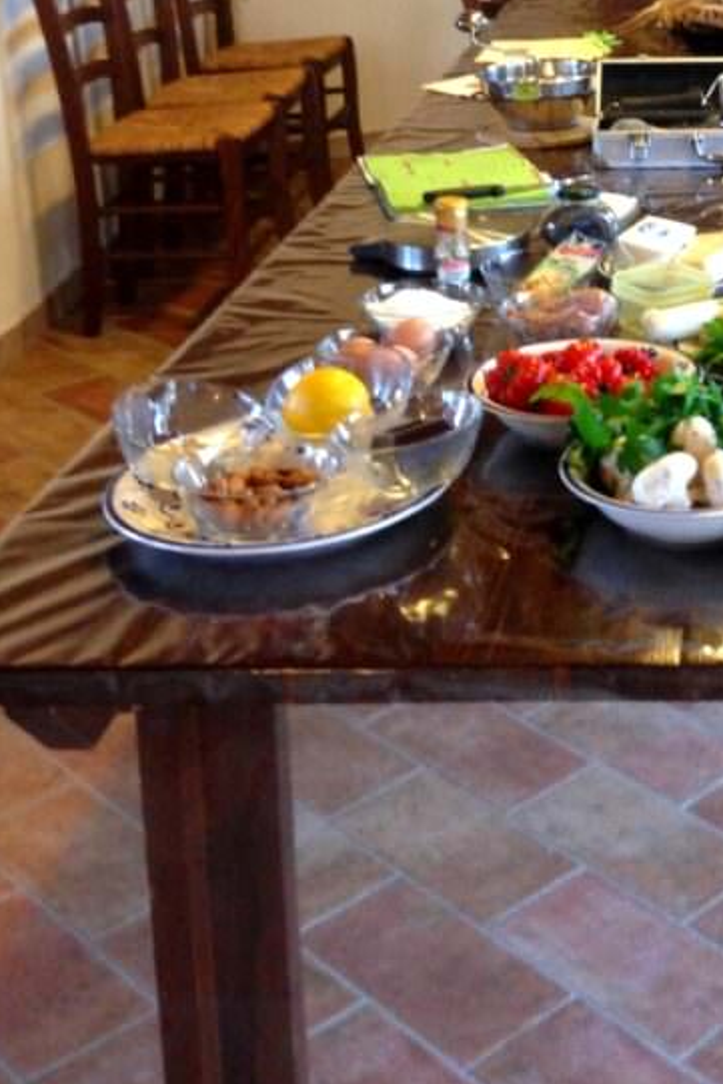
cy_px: 63
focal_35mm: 65
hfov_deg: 20.1
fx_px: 1957
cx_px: 763
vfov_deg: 29.4
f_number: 2.4
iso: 200
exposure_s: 1/20
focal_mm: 4.12
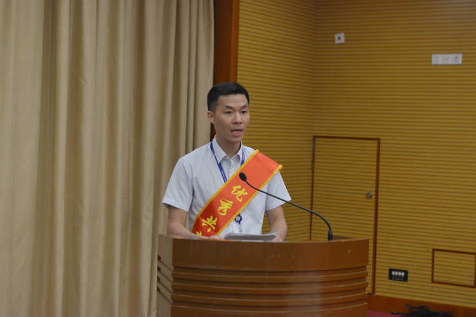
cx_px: 238
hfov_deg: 28.9
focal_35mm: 70
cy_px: 158
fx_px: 925
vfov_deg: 19.4
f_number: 4.5
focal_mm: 70
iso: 1100
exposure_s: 1/160
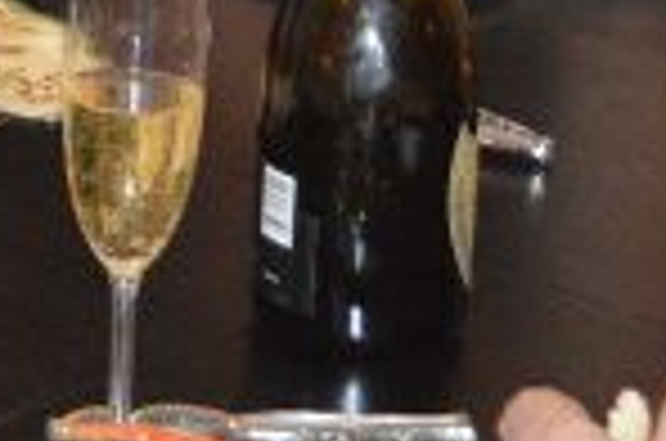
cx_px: -351
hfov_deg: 9.5
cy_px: -644
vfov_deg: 6.2
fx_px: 3895
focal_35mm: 211
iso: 3200
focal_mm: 26
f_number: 4.2
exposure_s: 1/60
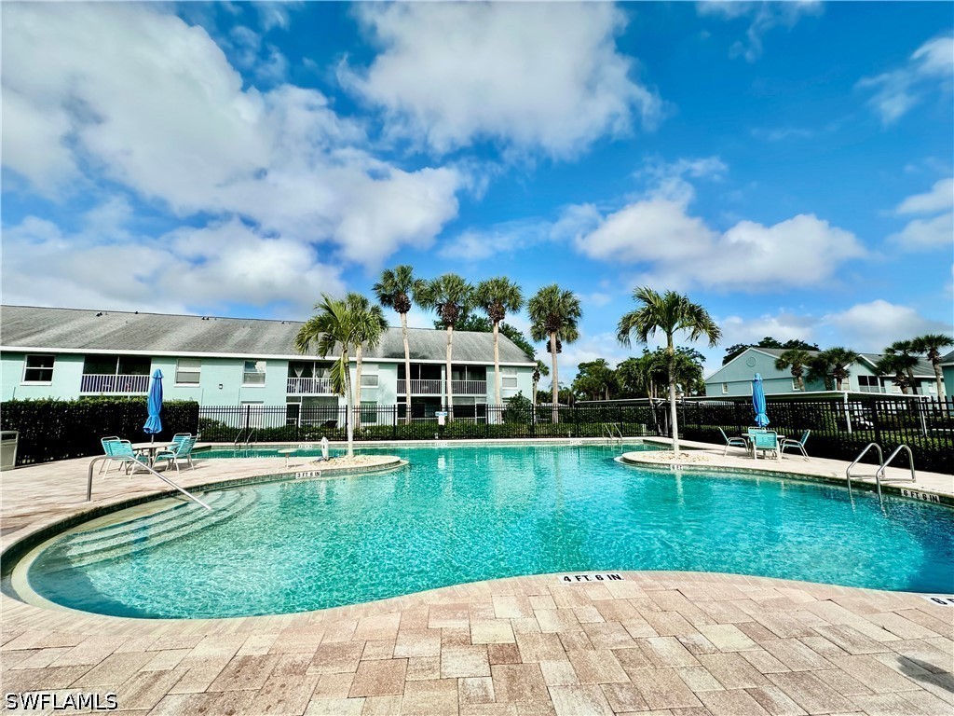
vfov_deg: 85.7
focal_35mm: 14
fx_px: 386
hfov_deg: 102.1
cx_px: 477
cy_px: 358
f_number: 2.2
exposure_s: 1/2747
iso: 50
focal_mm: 2.22
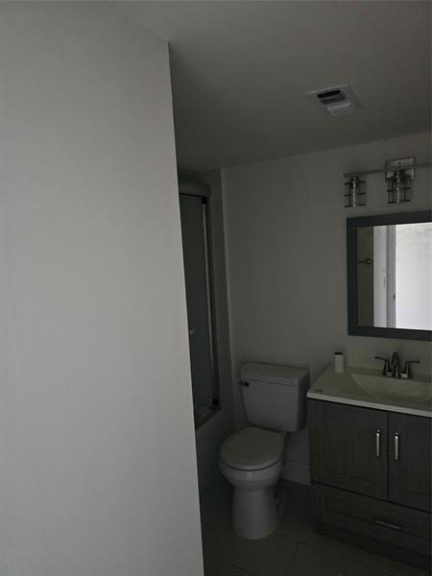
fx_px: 383
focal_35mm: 23
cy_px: 288
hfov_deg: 58.9
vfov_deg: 73.9
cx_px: 216
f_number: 1.7
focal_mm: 6.3
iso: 1600
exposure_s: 1/40
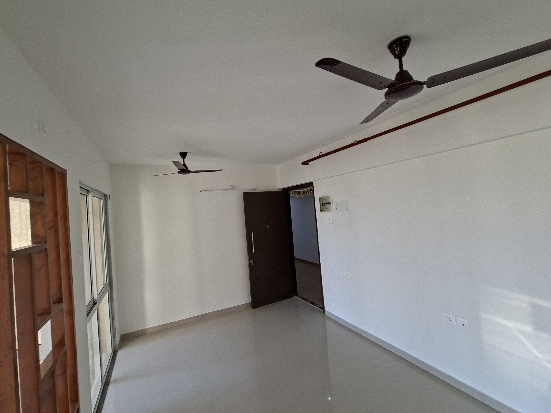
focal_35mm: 14
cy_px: 206
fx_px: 223
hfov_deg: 101.9
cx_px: 257
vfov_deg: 85.7
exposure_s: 1/60
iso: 50
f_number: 2.2
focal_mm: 1.74
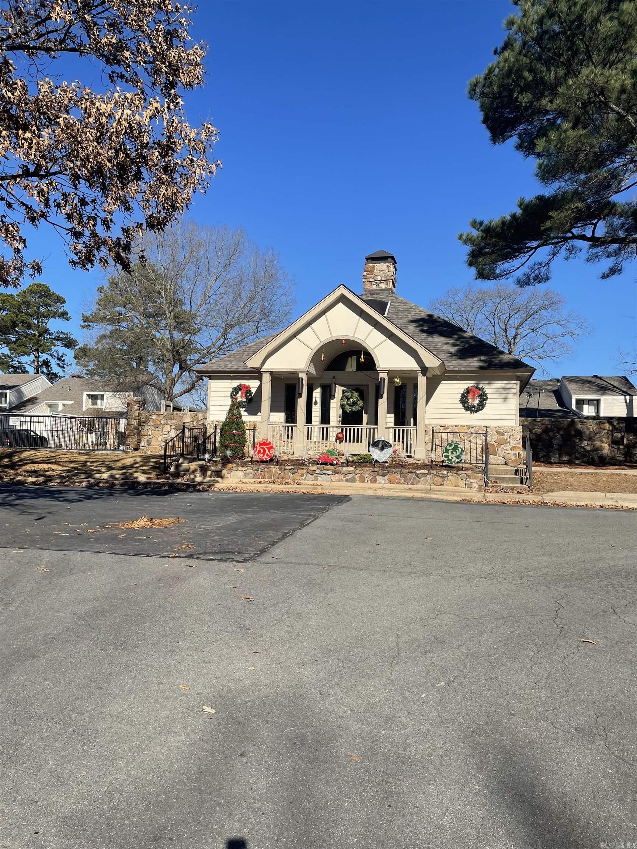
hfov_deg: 53.1
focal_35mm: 26
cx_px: 318
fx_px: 638
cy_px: 424
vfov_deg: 67.3
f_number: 1.6
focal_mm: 4.2
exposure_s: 1/3401
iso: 32
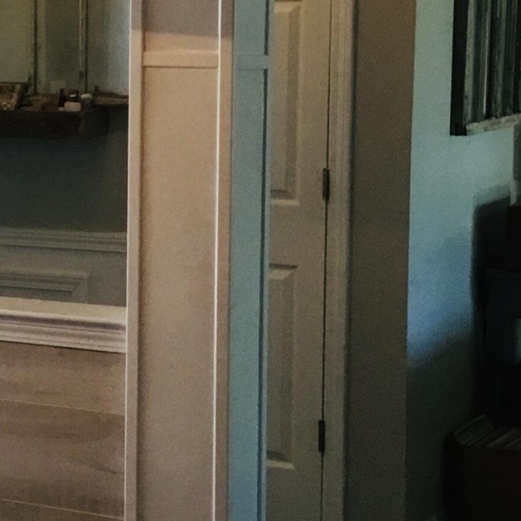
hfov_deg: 16.2
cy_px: 200
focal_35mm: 102
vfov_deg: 17.0
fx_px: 1737
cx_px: -140
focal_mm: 3.3
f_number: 2.4
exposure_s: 1/30
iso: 80
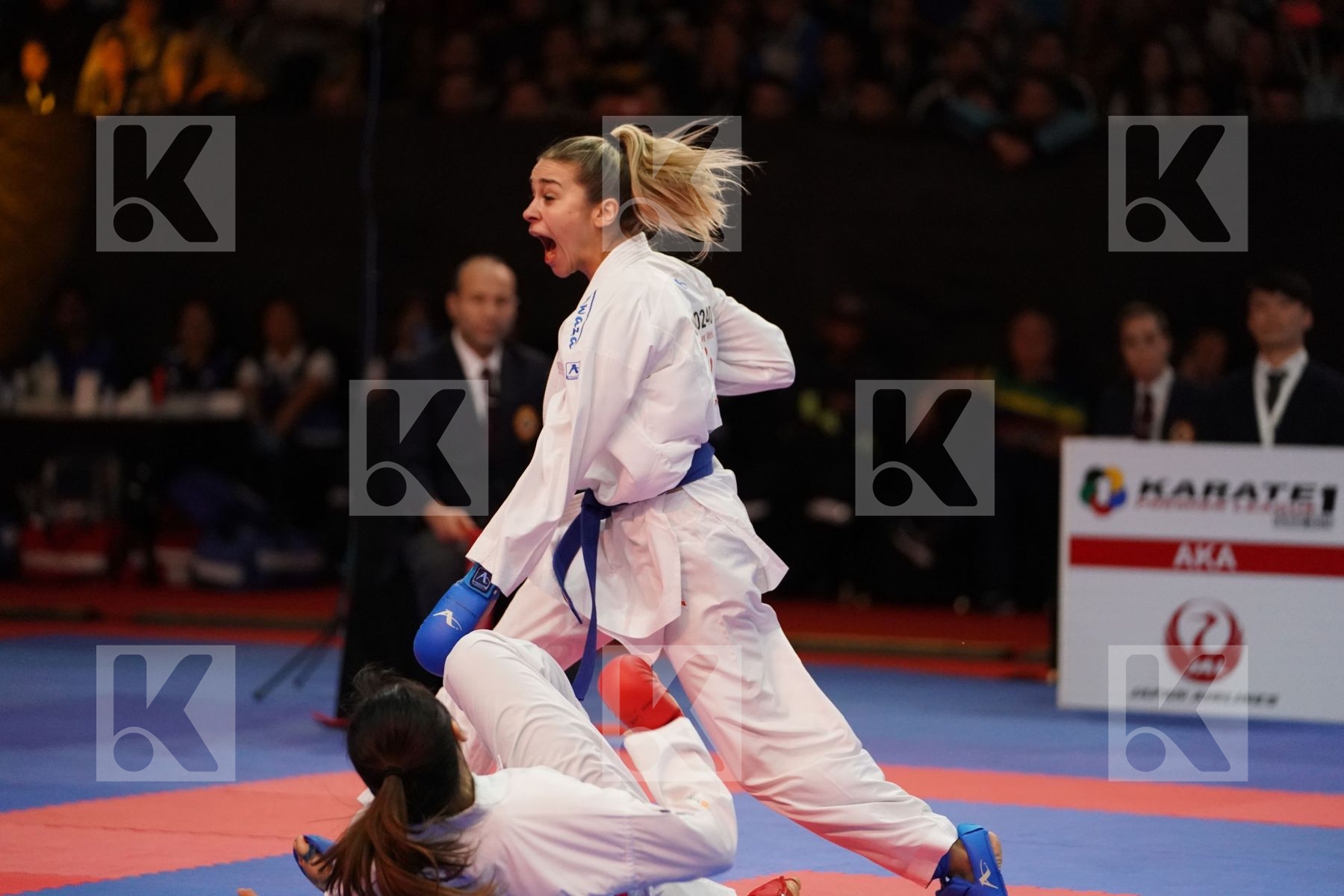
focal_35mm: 162
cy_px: 448
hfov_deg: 12.7
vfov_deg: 8.5
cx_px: 672
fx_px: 6048
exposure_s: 1/1000
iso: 6400
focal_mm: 162
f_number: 2.8
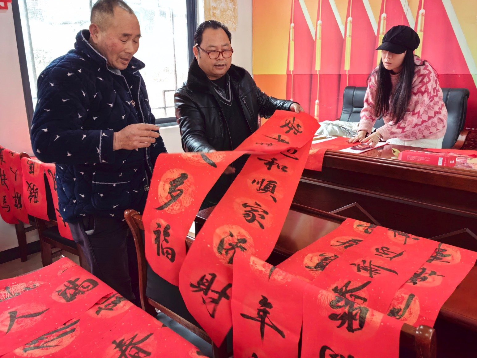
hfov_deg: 63.4
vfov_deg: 49.7
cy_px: 178
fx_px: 386
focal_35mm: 28
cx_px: 247
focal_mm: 5.72
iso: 320
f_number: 2
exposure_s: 1/100
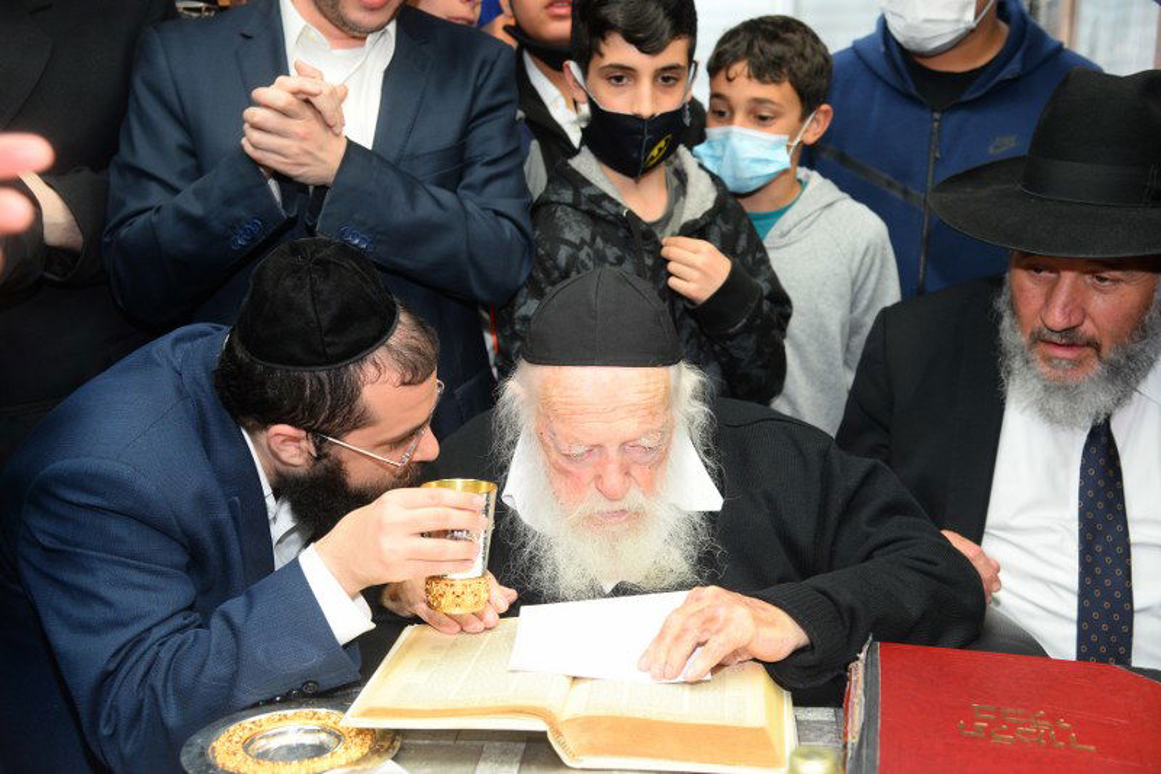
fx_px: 1612
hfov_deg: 39.6
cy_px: 387
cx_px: 580
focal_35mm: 50
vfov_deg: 27.0
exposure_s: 1/100
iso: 1250
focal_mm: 50
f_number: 4.5
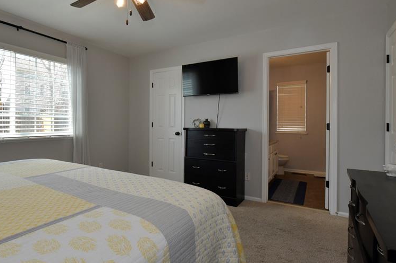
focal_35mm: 22
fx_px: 242
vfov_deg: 57.2
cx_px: 156
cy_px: 125
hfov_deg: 77.6
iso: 1250
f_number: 10
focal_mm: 16
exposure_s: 1/160
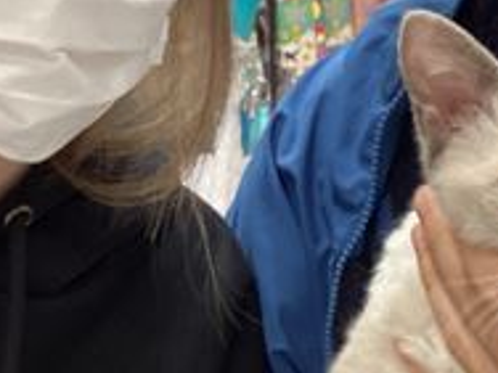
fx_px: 1424
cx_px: 273
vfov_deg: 14.9
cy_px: 82
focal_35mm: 99
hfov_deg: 19.8
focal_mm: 3.3
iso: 100
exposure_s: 1/50
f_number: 2.4
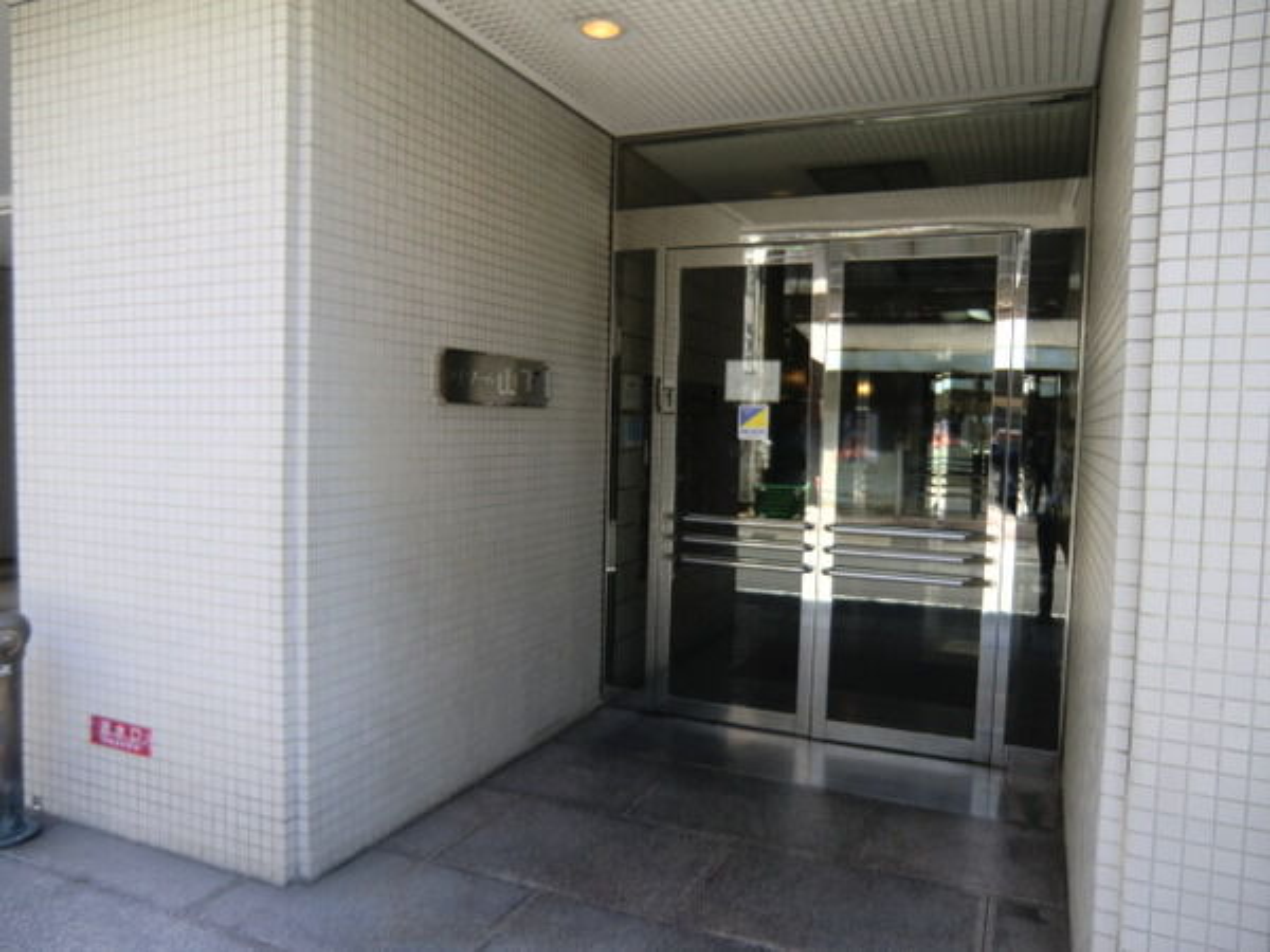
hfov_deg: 71.6
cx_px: 635
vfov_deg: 56.8
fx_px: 881
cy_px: 476
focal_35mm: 24
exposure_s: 1/80
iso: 64
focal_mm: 4.3
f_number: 3.2
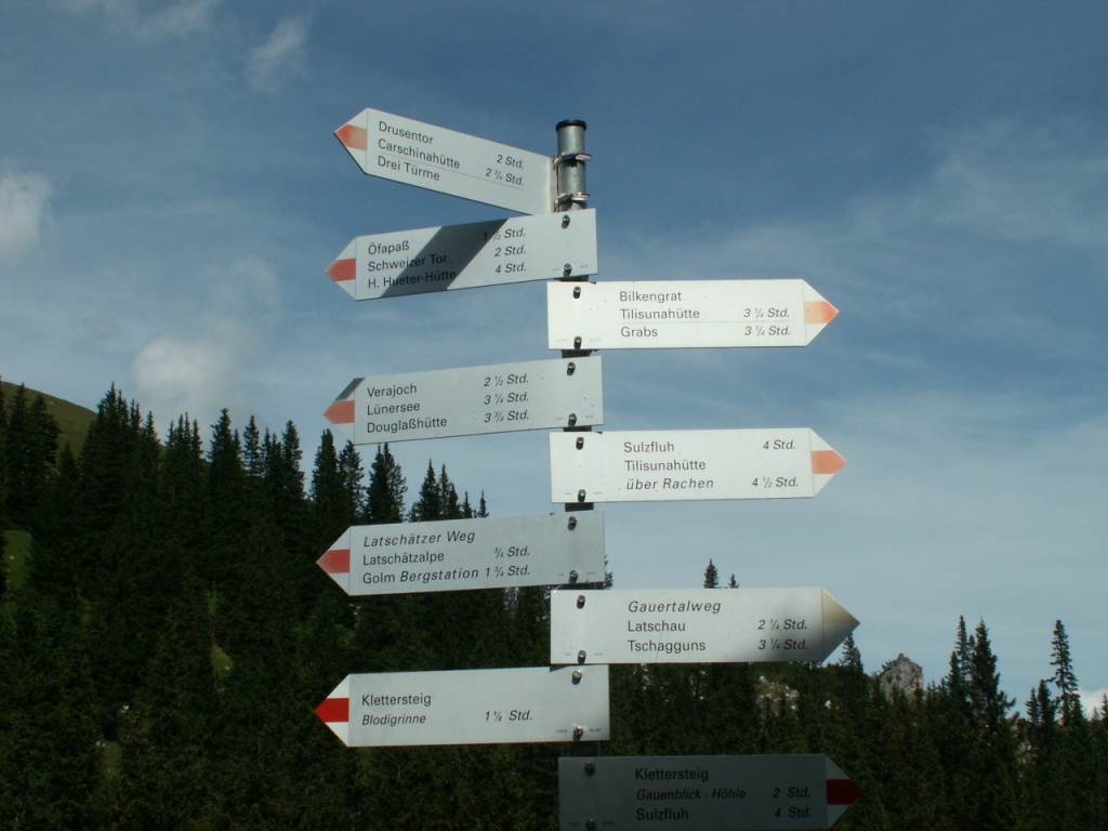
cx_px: 554
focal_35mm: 51
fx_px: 1632
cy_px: 416
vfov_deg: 28.6
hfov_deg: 37.5
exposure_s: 1/400
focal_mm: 8.53
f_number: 8
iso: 50
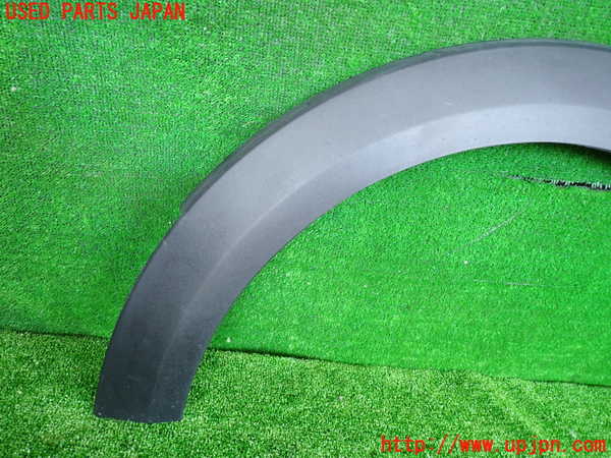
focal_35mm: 25
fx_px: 441
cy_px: 229
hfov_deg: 69.4
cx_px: 306
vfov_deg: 54.9
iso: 200
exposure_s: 1/80
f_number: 2
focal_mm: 4.5
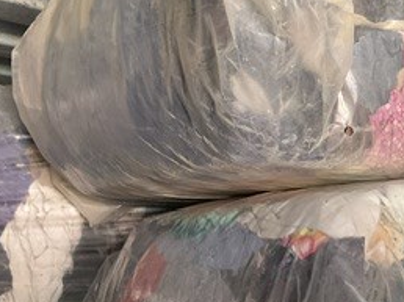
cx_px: 391
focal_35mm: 72
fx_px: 840
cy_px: 210
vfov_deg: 20.3
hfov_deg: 25.9
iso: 125
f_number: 1.8
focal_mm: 3
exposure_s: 1/60
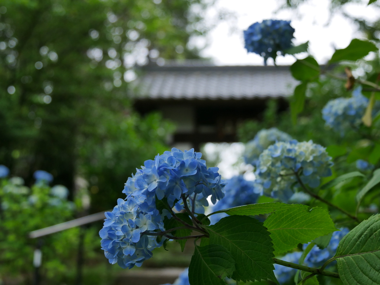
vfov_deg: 21.6
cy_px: 142
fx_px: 746
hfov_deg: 28.6
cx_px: 190
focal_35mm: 68
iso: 400
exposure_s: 1/80
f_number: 4.5
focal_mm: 34
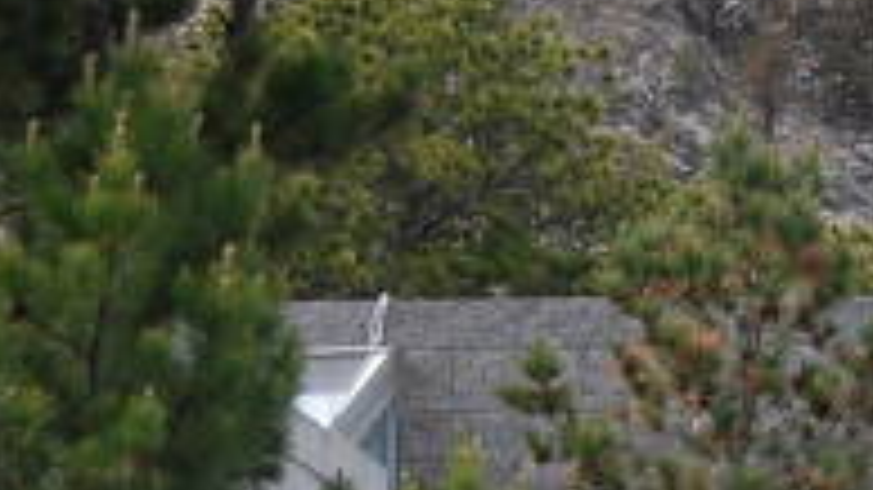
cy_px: -25
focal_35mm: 633
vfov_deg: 1.9
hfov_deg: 3.4
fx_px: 14655
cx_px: 2079
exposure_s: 1/800
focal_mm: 65
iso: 400
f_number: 7.1
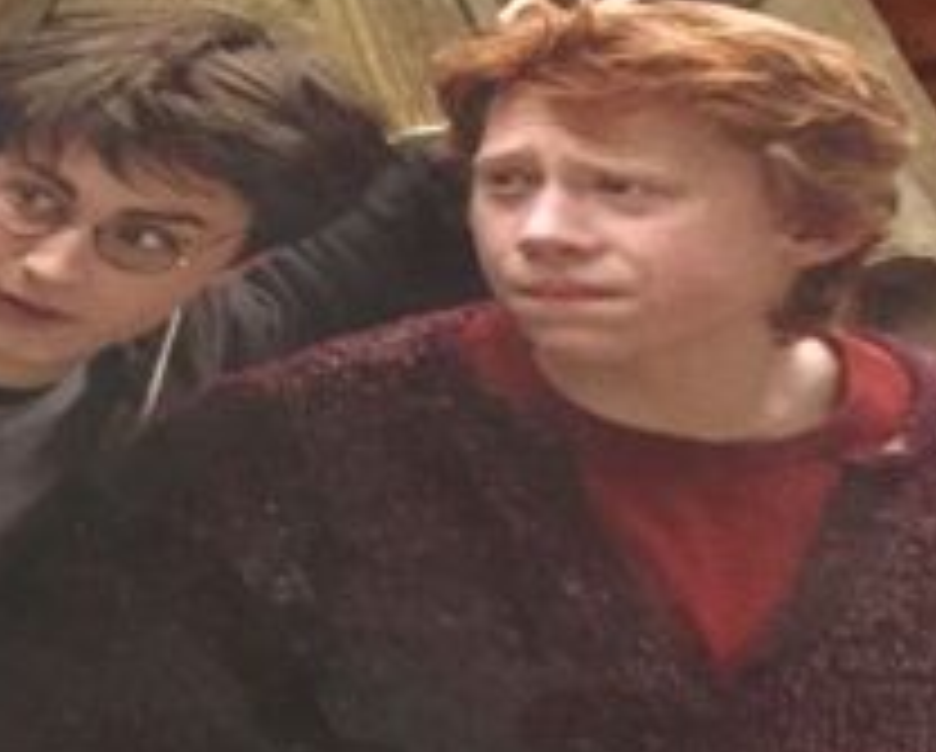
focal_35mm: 87
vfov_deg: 17.7
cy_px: 342
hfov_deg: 21.3
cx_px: 27
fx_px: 2413
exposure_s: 1/17
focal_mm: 4.15
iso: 500
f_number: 2.2
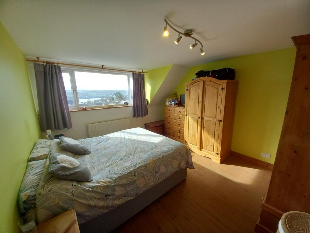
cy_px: 116
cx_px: 155
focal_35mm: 13
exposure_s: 1/100
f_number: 2.2
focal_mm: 1.13
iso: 64
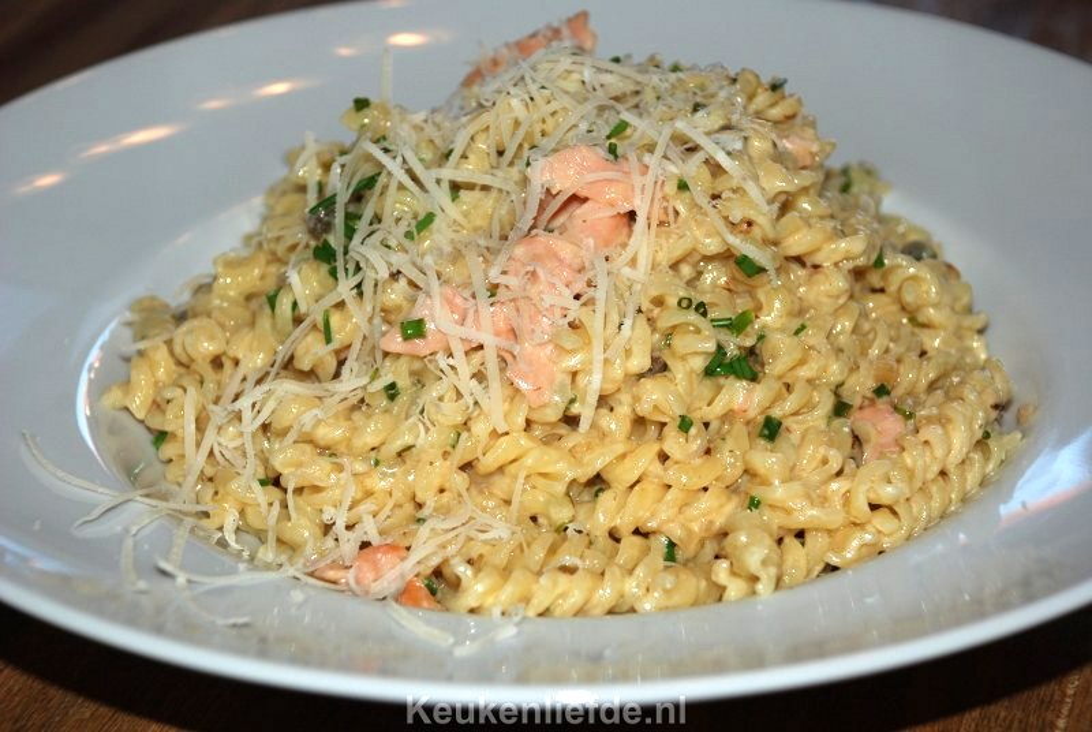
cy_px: 366
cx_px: 546
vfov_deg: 14.8
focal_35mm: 93
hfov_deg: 21.9
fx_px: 2825
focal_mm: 62
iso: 160
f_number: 5.3
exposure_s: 1/60
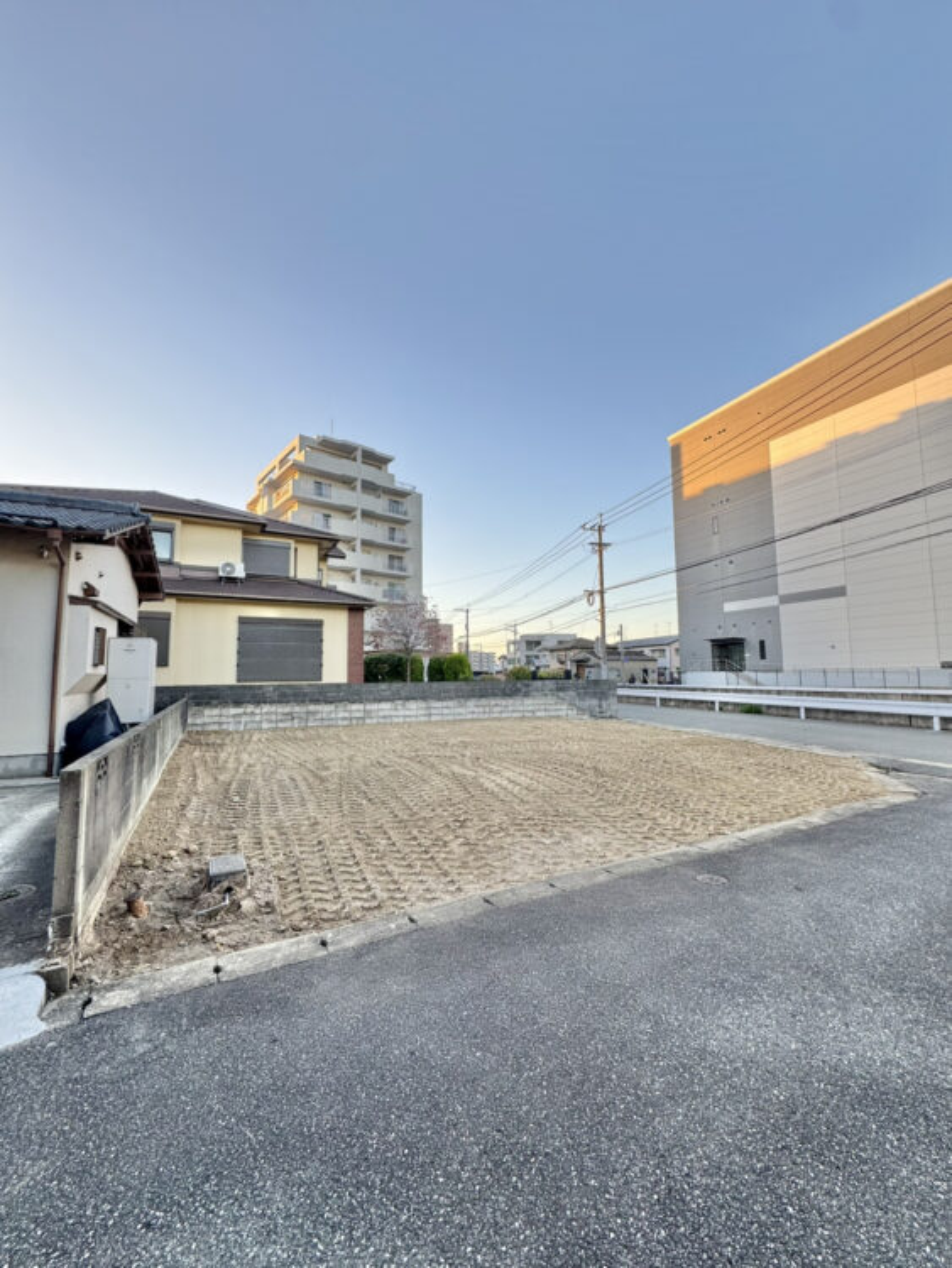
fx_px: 513
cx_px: 476
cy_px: 634
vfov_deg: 102.0
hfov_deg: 85.7
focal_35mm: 14
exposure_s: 1/99
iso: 40
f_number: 2.2
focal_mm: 2.22
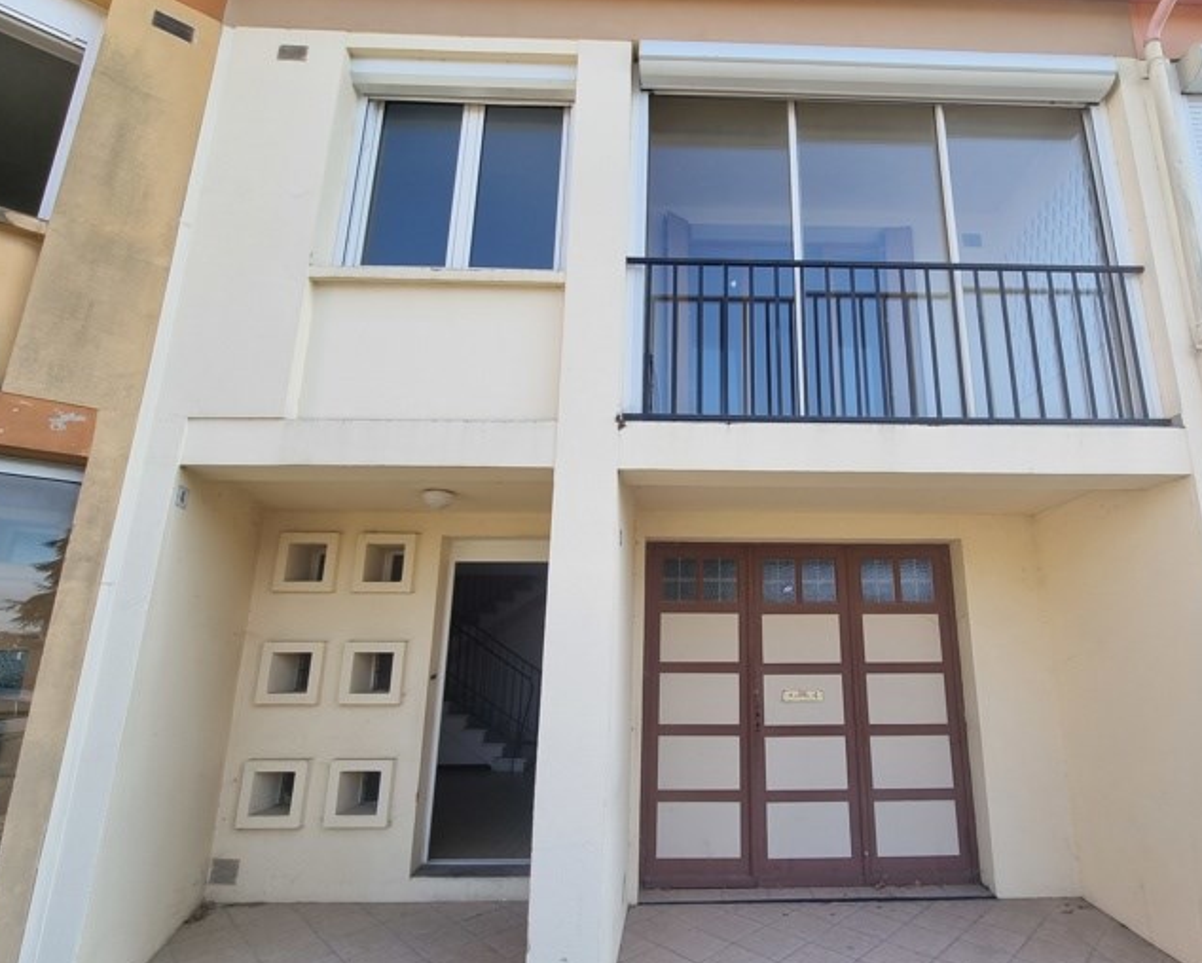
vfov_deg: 80.3
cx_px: 703
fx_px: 570
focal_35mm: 16
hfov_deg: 92.2
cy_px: 512
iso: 50
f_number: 2.2
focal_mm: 2.2
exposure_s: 1/417
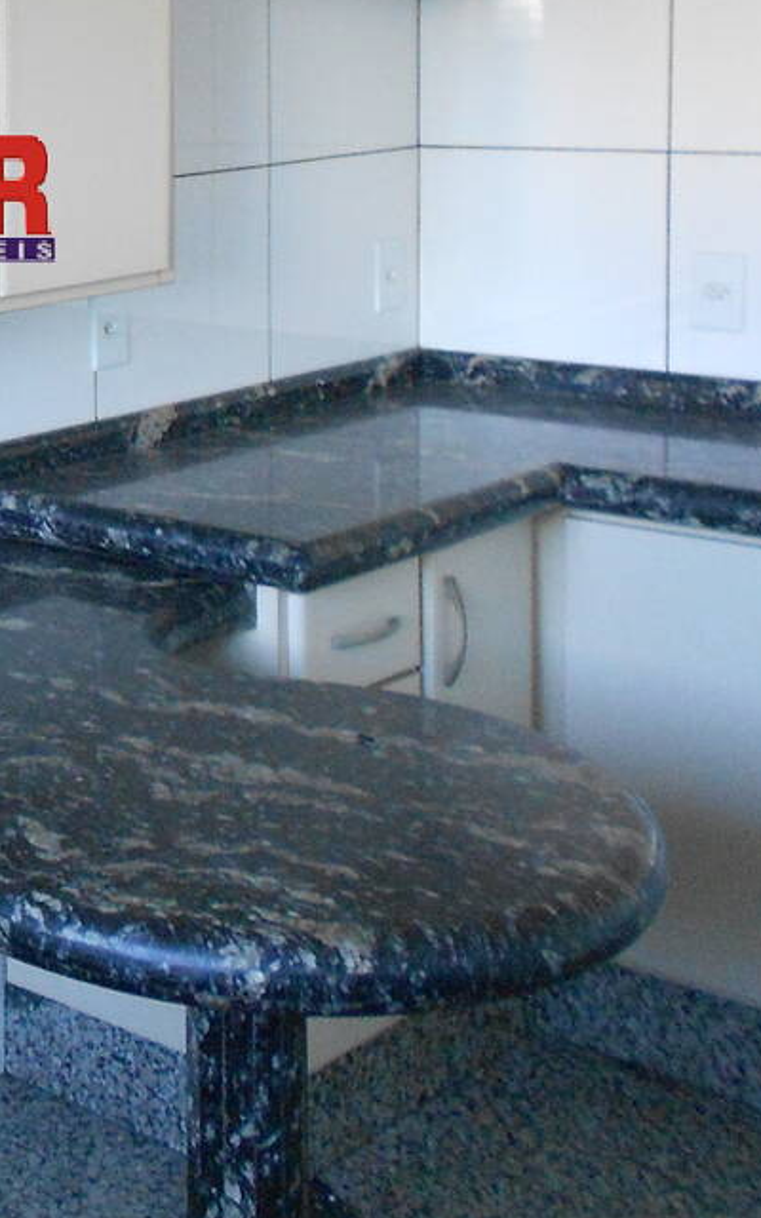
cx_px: -278
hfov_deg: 19.1
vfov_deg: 31.8
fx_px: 2057
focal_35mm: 62
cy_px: 196
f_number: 3.2
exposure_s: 1/20
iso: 400
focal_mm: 4.6
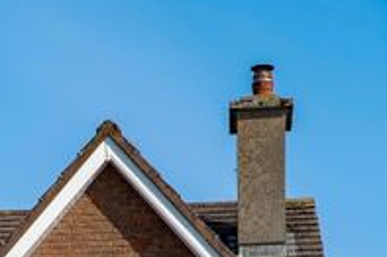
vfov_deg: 10.1
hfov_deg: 15.2
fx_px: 1375
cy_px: 467
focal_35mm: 128
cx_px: -141
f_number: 9
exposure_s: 1/400
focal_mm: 35
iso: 320
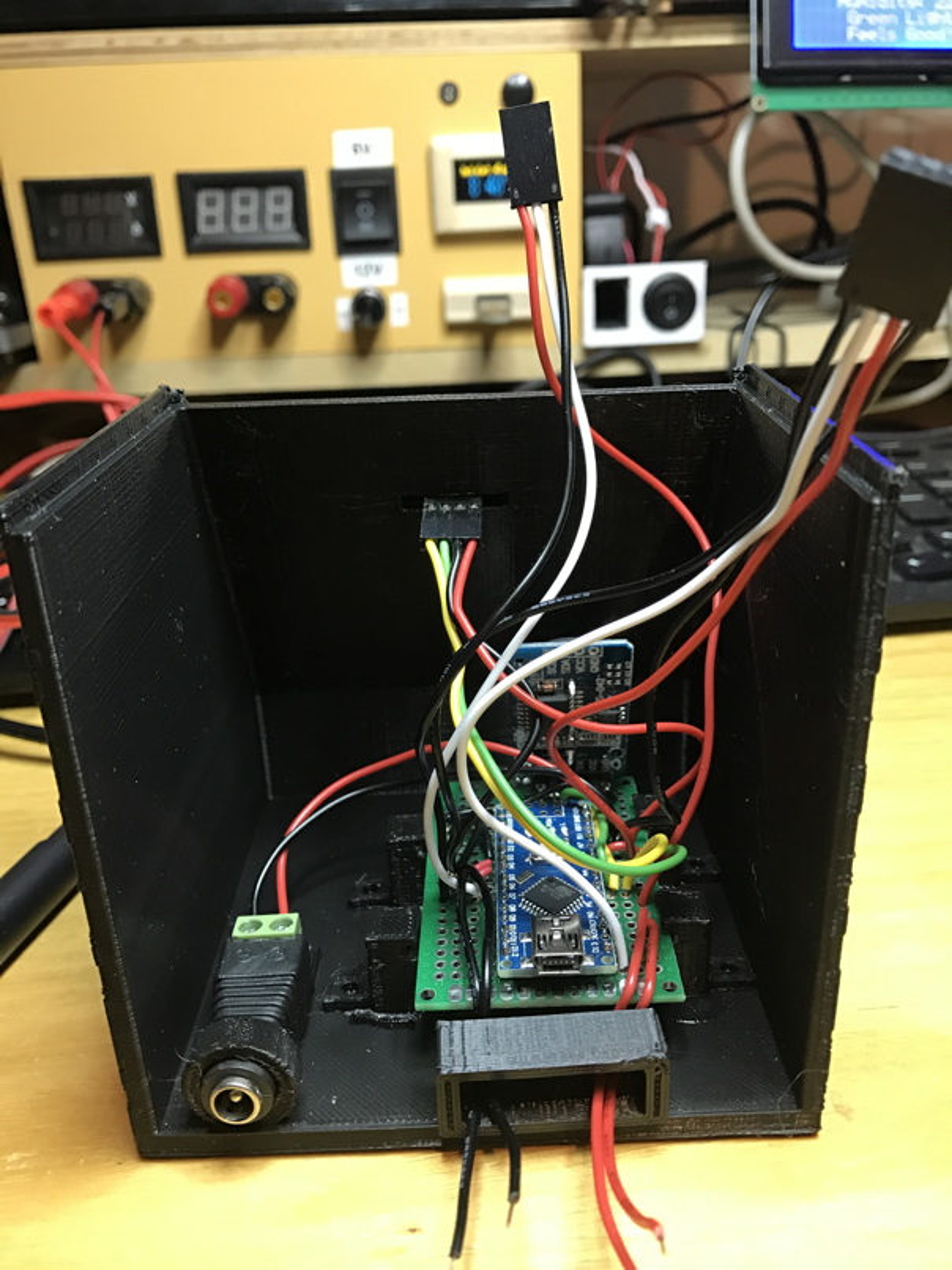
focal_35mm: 28
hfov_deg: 49.8
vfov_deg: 63.4
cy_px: 635
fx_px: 1026
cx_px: 476
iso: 50
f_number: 1.8
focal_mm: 3.99
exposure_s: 1/15
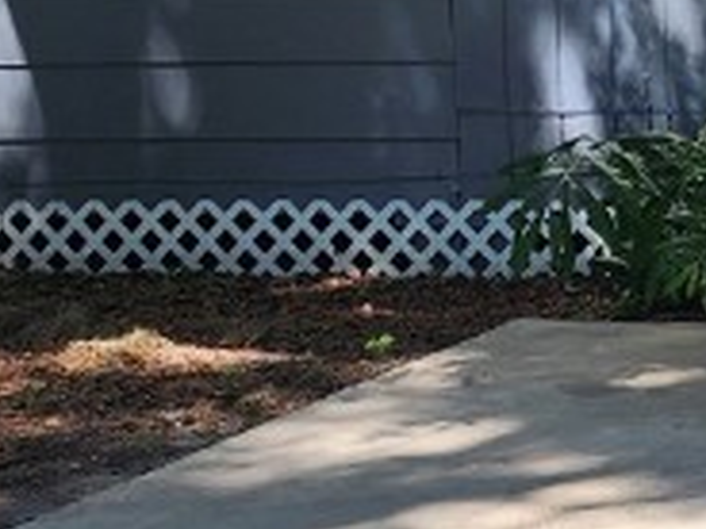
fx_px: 2611
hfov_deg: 14.1
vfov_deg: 11.5
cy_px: 77
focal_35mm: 128
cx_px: 1147
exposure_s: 1/251
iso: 12
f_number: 1.8
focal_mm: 6.4
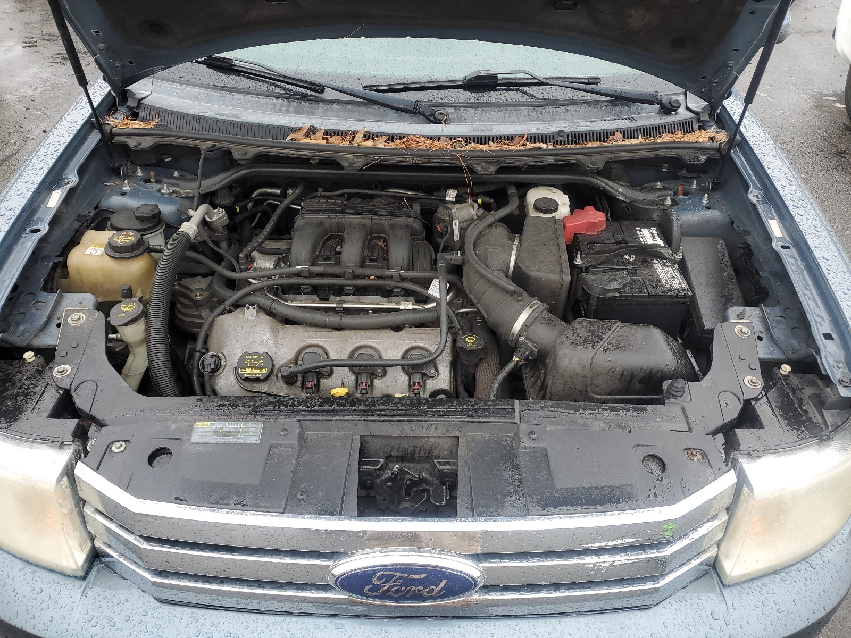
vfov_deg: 53.1
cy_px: 319
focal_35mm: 26
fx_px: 639
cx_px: 426
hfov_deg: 67.3
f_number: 1.5
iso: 50
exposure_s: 1/179
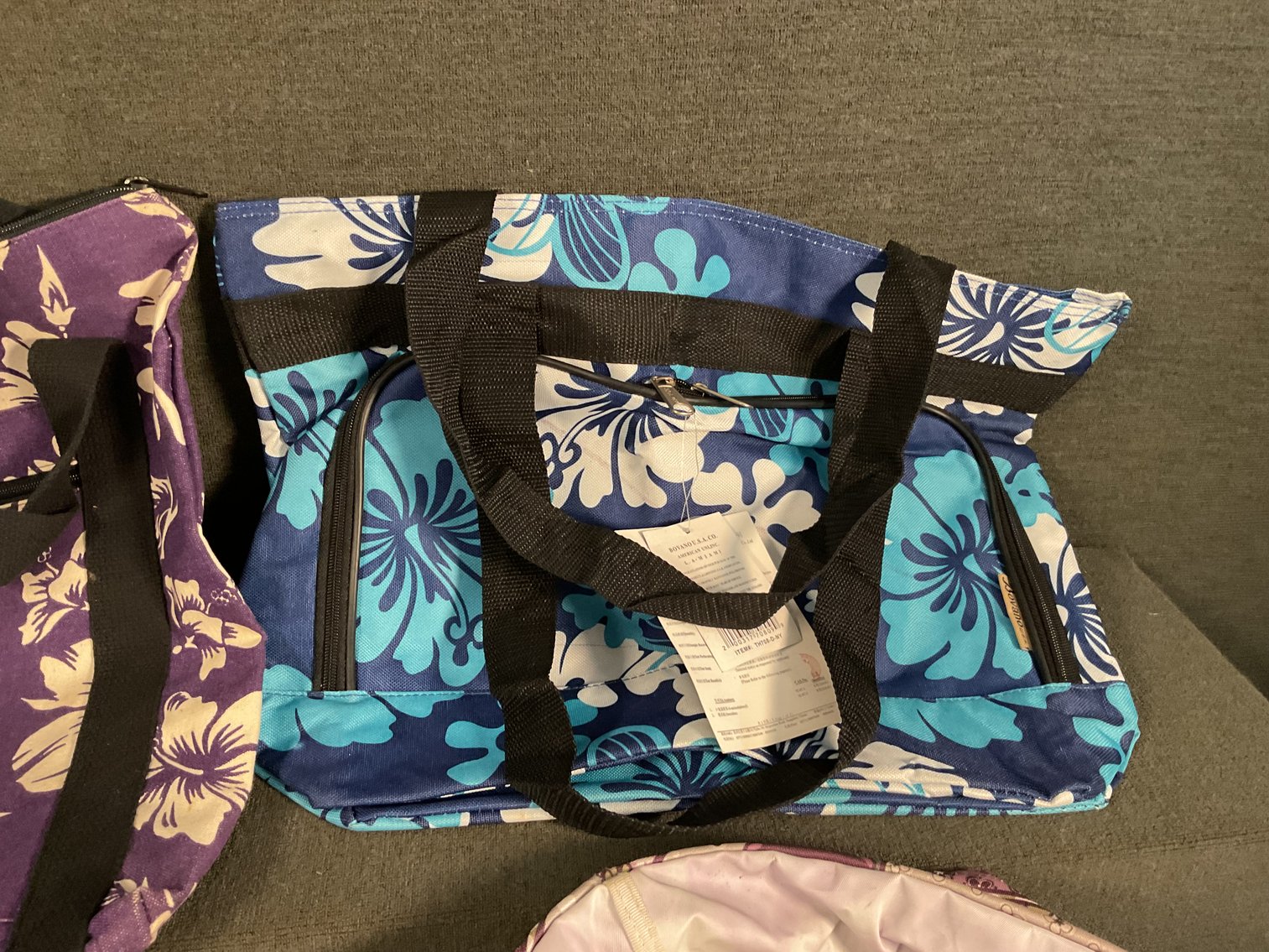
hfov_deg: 61.7
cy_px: 476
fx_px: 1063
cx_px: 634
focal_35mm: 29
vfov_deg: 48.2
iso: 250
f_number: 1.8
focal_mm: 3
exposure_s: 1/40
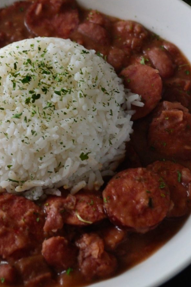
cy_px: 69
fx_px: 780
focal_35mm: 98
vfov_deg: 20.6
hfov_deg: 14.0
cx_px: 72
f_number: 5.6
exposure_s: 1/25
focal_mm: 40
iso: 2000
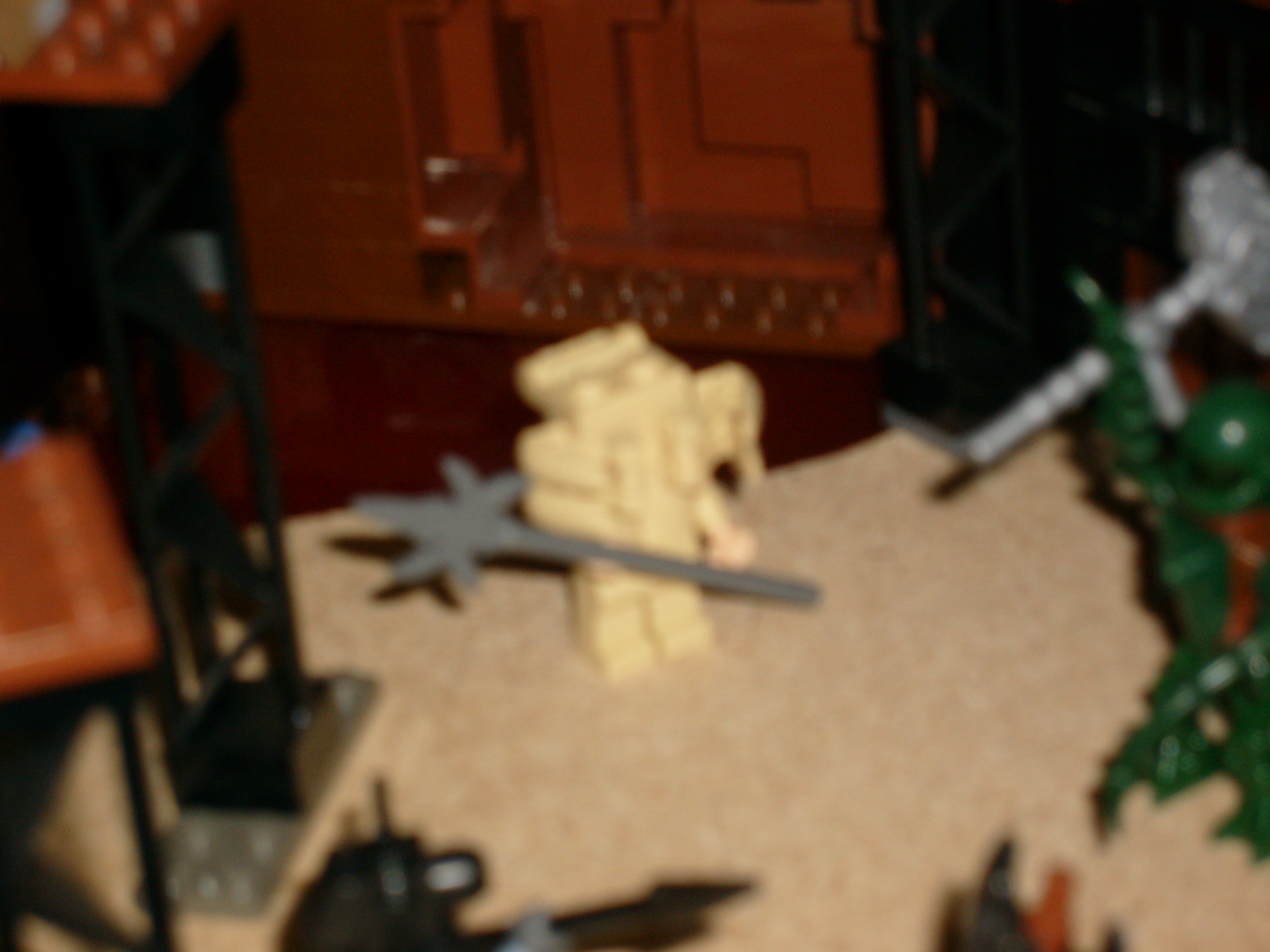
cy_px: 476
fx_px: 3889
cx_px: 635
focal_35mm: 106
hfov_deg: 18.5
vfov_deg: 14.0
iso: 100
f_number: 4.9
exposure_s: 1/90
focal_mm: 17.4
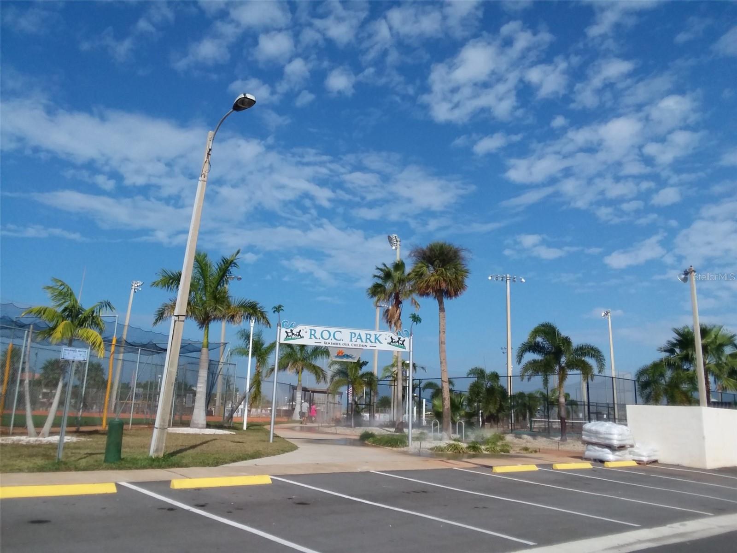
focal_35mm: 29
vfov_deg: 48.2
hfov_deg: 61.7
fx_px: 617
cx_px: 368
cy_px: 276
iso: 40
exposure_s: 1/2867
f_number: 1.9
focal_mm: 2.47
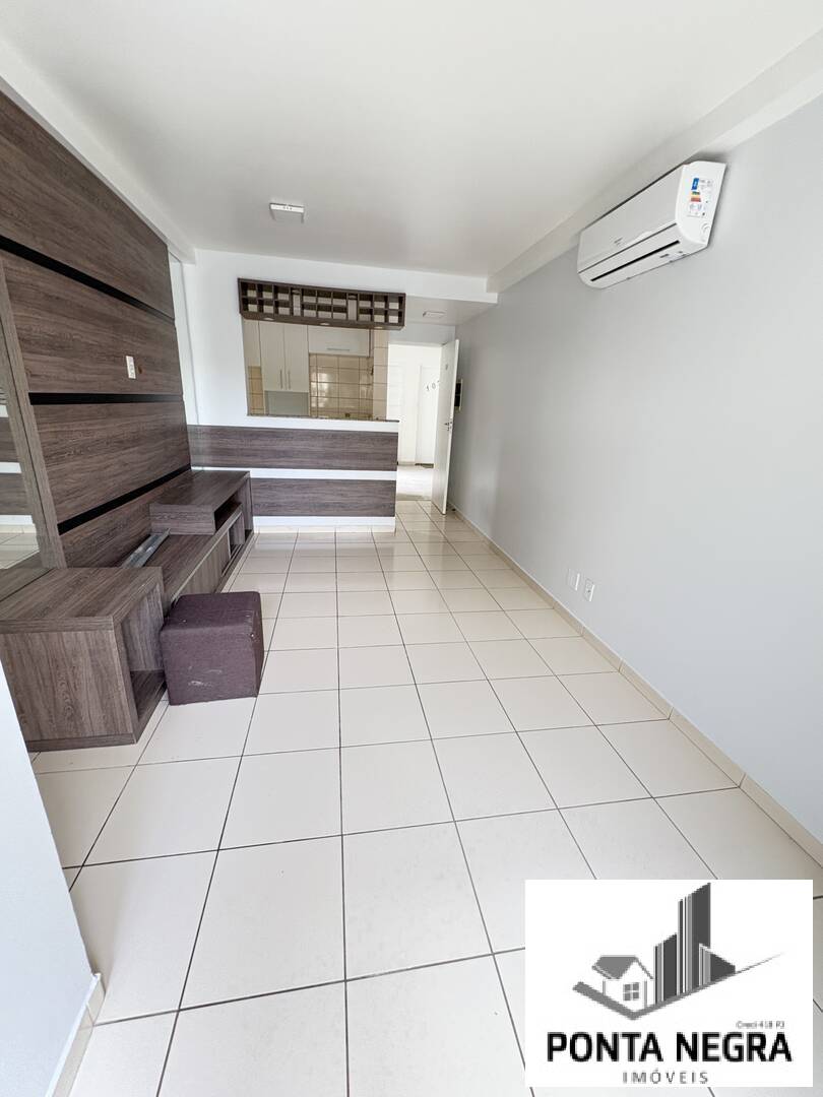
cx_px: 412
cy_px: 548
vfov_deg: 102.1
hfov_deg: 85.7
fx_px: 444
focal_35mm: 14
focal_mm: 2.22
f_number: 2.2
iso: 400
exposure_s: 1/60
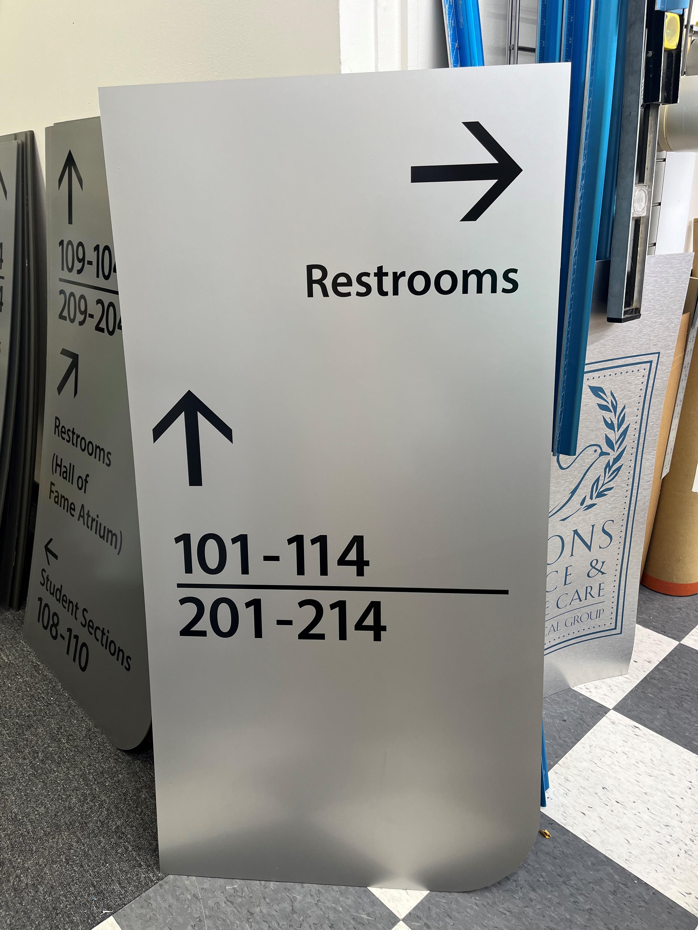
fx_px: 699
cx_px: 349
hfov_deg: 53.1
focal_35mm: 26
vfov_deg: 67.3
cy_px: 465
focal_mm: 5.1
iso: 64
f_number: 1.6
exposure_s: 1/62
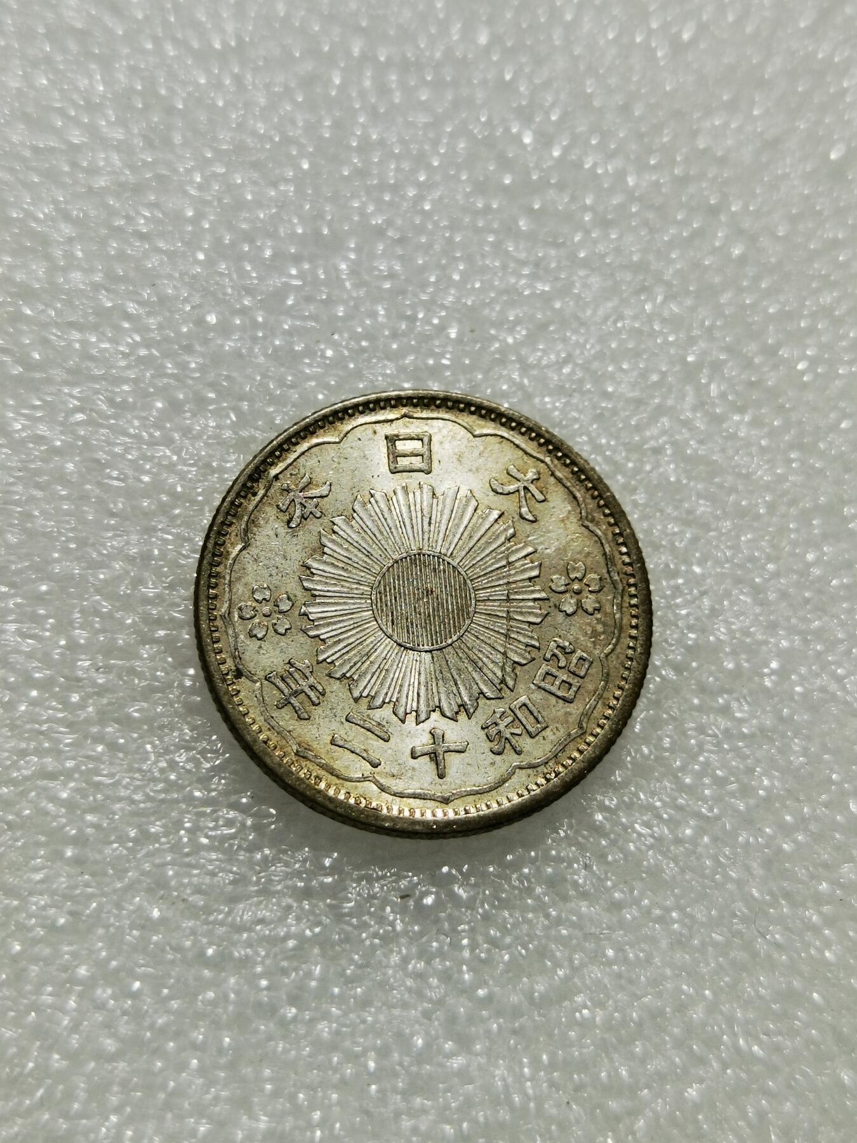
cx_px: 428
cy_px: 572
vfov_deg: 31.7
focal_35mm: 61
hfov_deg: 24.0
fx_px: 2014
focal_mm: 6.67
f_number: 1.9
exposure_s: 1/100
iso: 50
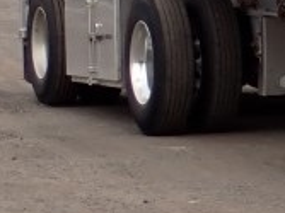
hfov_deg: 6.7
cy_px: -10
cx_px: 843
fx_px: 2221
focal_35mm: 270
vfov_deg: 5.5
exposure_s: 1/400
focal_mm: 7.84
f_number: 4
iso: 100
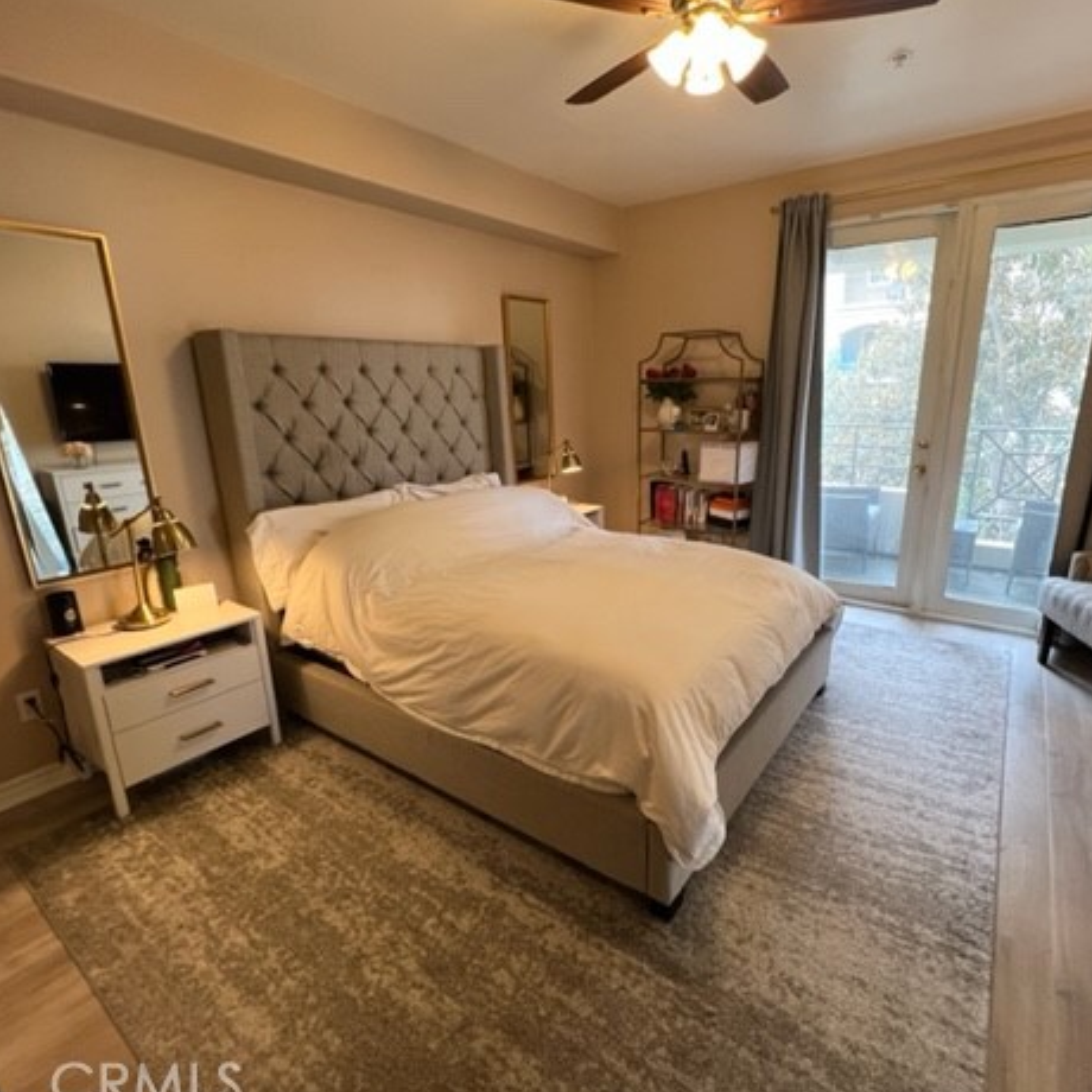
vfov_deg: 87.4
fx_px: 571
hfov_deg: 87.2
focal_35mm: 16
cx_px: 598
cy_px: 548
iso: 160
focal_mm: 1.57
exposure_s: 1/60
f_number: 1.8
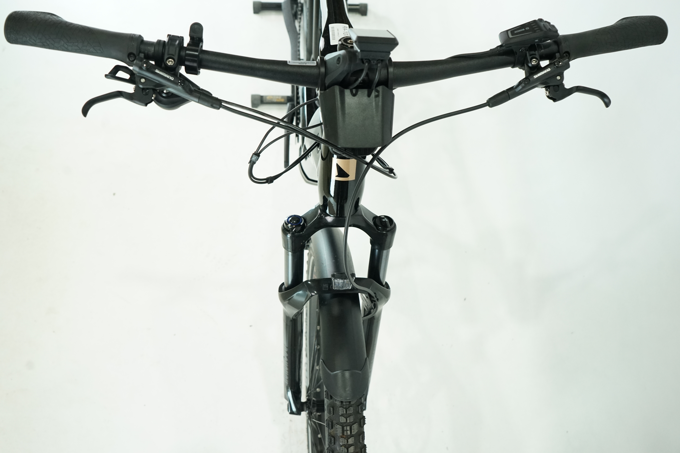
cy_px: 226
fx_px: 567
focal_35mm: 30
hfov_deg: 61.9
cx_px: 340
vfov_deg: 43.6
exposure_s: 1/200
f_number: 5.6
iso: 2500
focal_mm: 30
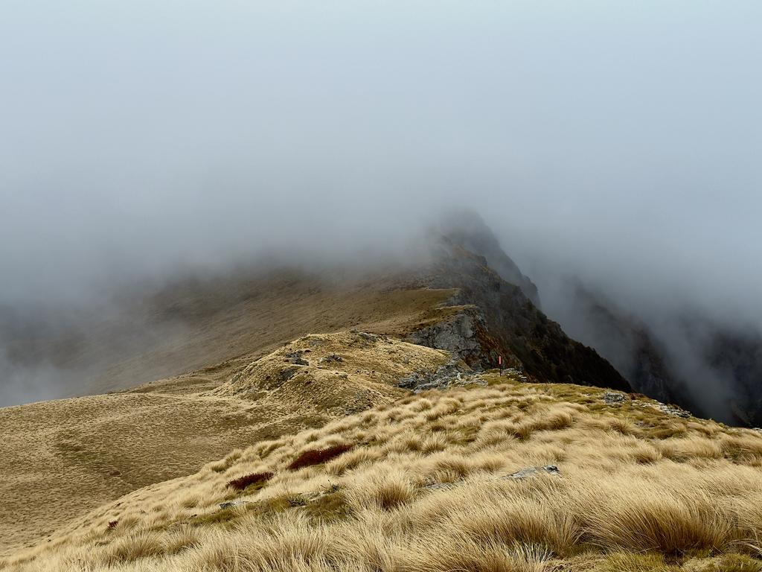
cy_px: 286
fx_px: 1057
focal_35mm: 48
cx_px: 381
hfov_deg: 39.7
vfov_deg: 30.3
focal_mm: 6.76
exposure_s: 1/4878
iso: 64
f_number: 1.78
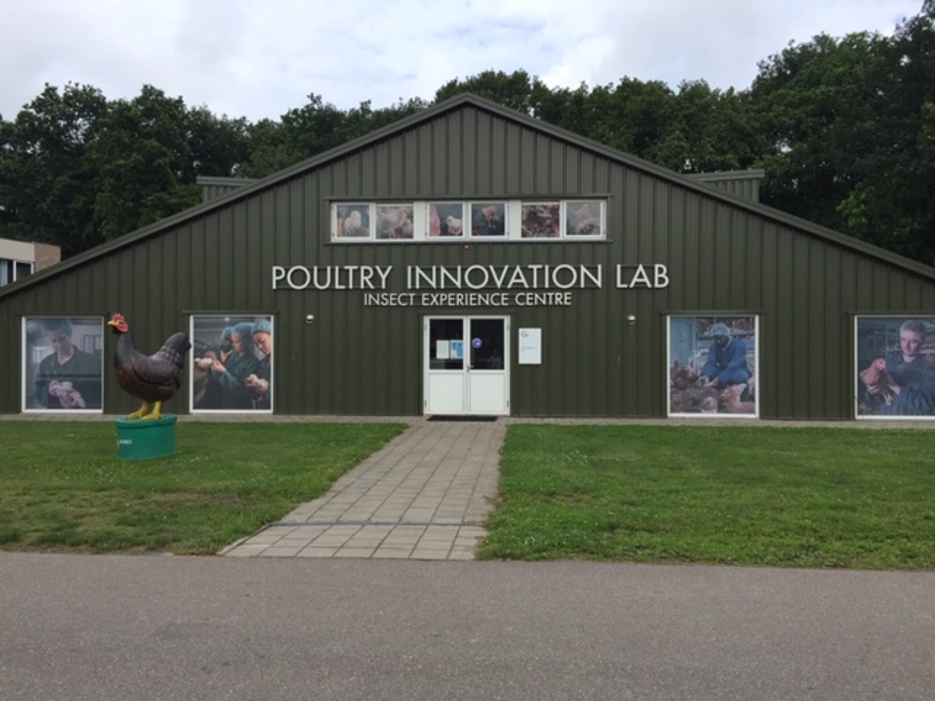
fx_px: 783
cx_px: 468
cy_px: 350
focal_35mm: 29
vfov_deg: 48.2
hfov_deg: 61.7
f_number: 2.2
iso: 32
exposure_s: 1/1130
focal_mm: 4.15
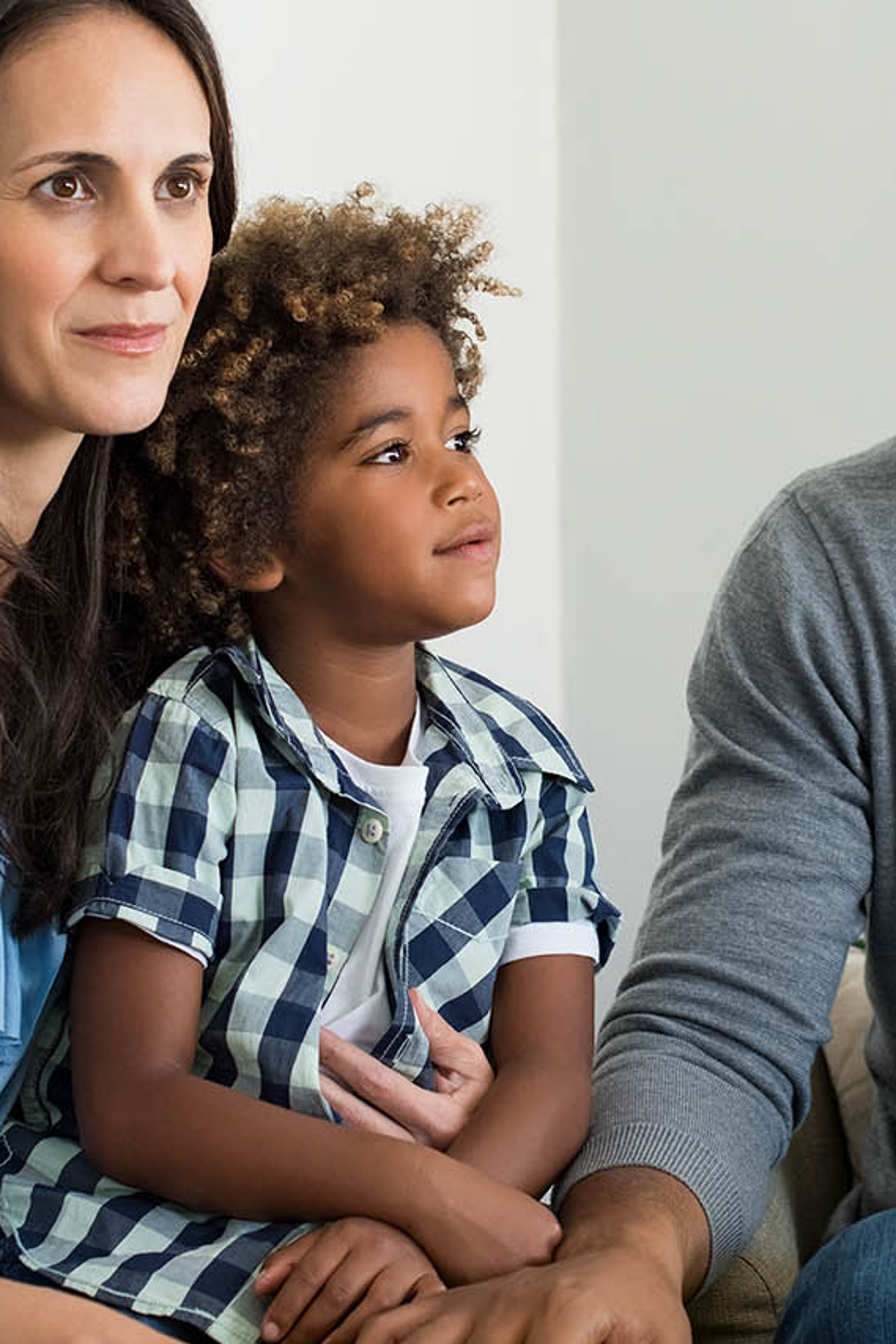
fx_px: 4369
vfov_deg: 17.5
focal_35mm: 117
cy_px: 646
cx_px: 637
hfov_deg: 11.7
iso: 400
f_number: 4
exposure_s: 1/125
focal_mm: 50
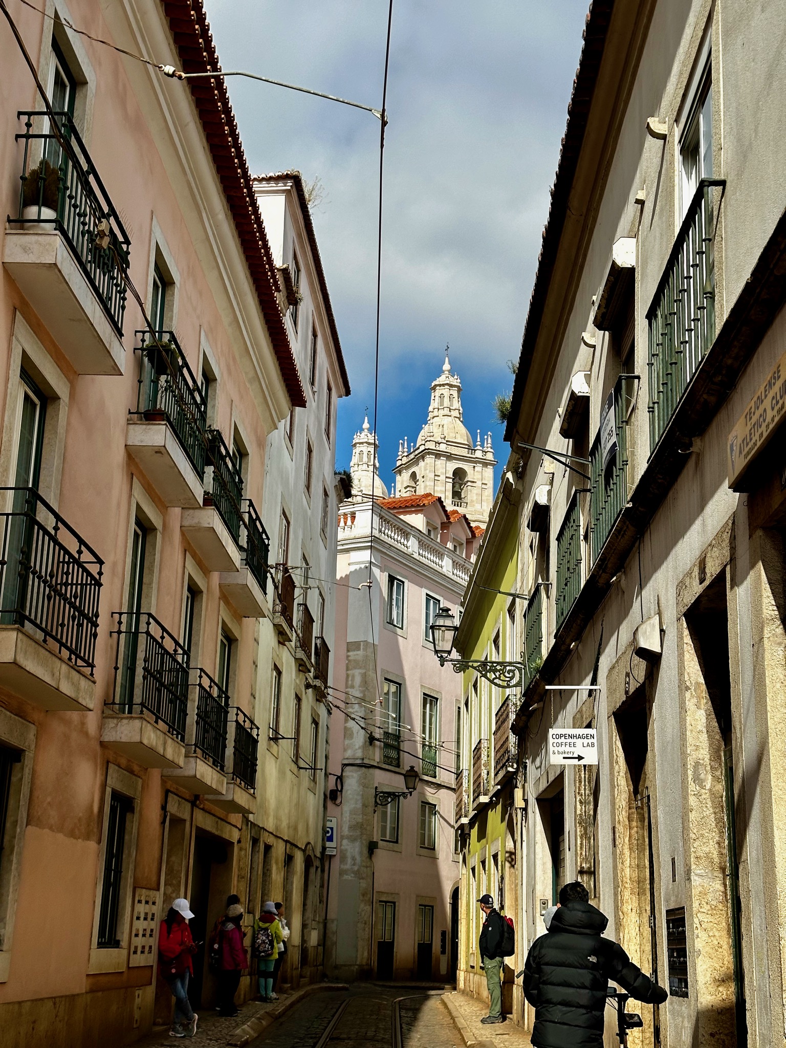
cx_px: 393
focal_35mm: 48
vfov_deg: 39.7
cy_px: 524
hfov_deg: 30.3
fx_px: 1453
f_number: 1.78
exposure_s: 1/5882
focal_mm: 6.86
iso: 64
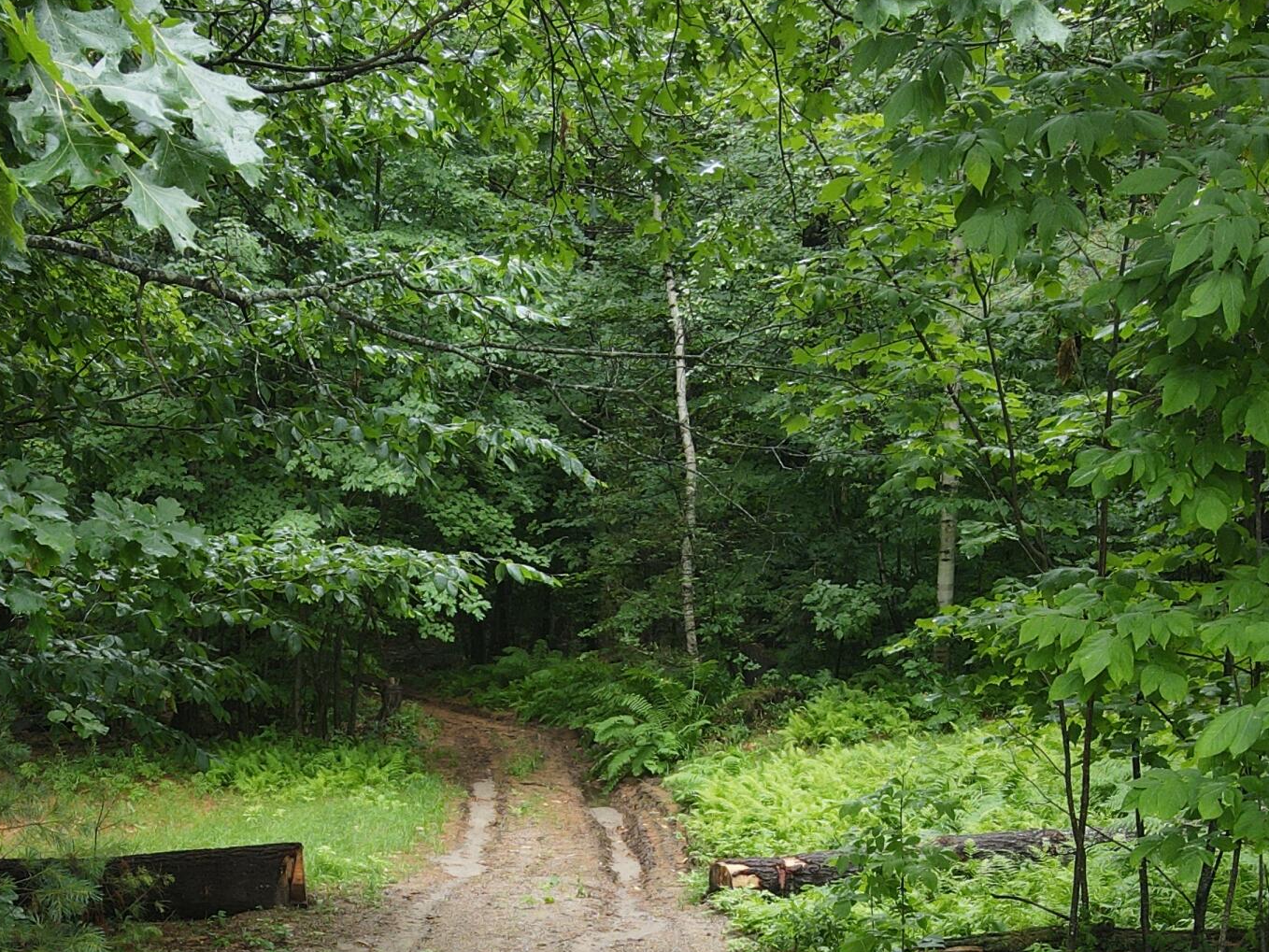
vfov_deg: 25.9
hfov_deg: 36.0
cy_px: 981
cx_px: 475
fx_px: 1943
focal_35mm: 53
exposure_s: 1/30
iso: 100
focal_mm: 4.5
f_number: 2.8
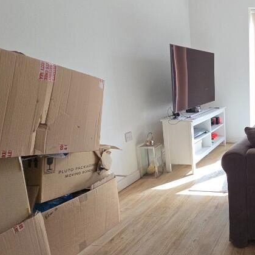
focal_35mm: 28
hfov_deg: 43.1
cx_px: 287
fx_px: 233
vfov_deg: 57.3
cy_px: 125
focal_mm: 2.2
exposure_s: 1/156
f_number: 2.2
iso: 50
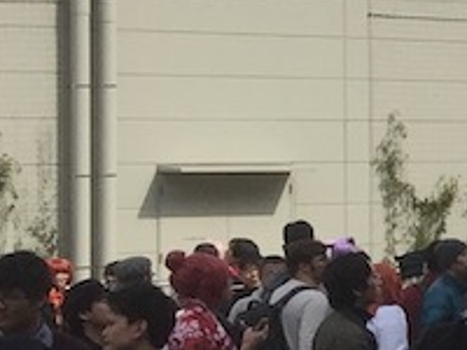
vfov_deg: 8.0
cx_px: 1368
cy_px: 82
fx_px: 2509
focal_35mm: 186
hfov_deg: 8.8
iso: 32
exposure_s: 1/2198
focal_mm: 4.15
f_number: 2.2
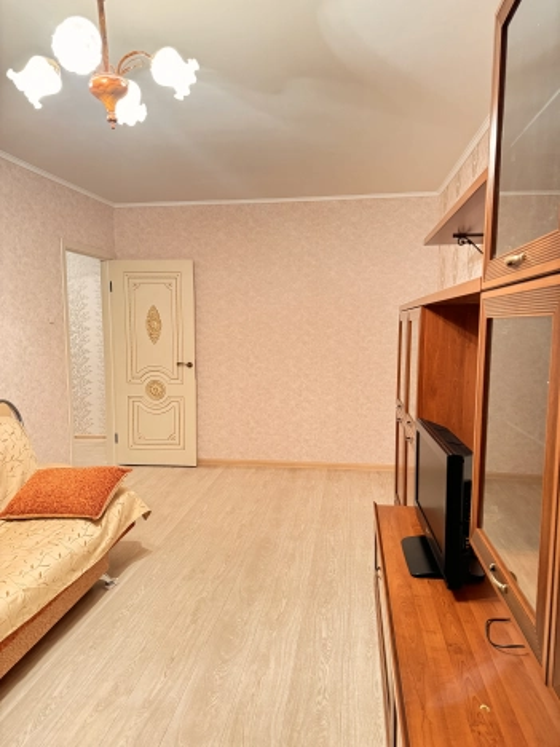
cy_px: 374
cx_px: 280
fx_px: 518
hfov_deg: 56.8
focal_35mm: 24
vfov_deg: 71.6
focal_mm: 6.76
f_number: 1.78
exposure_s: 1/33
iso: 800
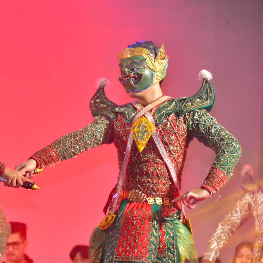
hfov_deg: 7.1
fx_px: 2123
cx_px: 24
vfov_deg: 7.1
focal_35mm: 247
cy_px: 169
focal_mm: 150
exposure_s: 1/200
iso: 6400
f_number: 5.6
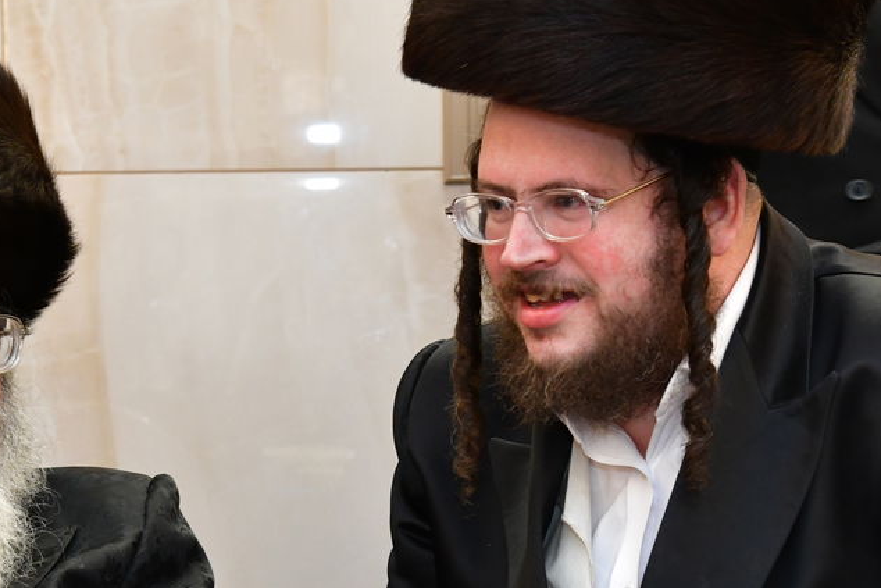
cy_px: 295
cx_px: 318
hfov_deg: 16.0
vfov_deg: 10.7
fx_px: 3133
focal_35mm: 128
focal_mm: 58
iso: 3200
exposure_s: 1/100
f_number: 5.6
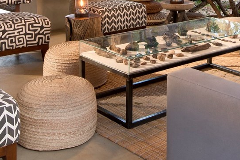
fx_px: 487
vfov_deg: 17.2
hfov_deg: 27.6
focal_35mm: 73
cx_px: 154
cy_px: -68
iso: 200
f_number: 9.5
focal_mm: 22
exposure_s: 1.5
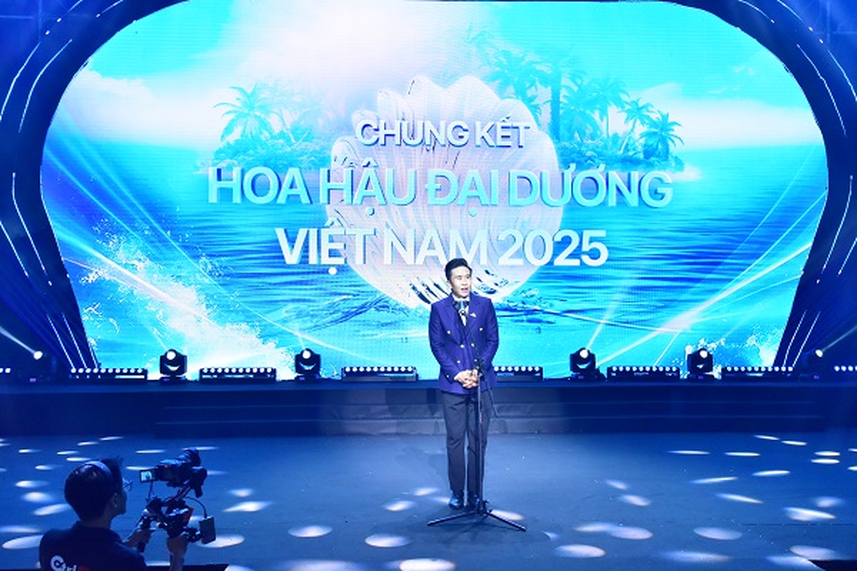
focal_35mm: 35
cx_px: 428
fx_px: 833
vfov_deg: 37.9
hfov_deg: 54.4
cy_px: 286
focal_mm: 35
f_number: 9
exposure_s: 1/250
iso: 3200
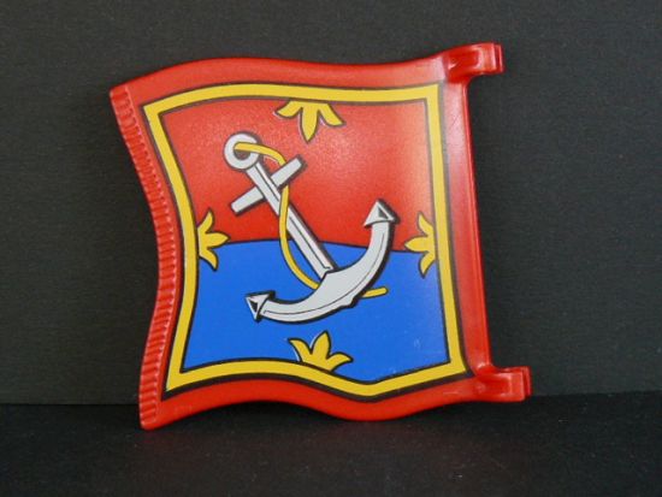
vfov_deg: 14.5
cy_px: 248
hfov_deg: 19.3
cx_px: 331
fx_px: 1952
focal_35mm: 102
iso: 160
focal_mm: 11.4
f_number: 3.2
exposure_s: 1/30
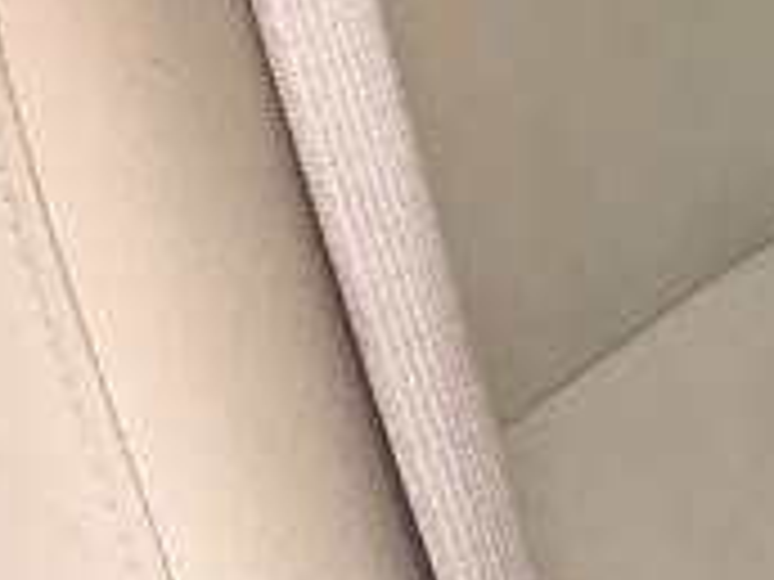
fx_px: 3868
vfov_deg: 8.6
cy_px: 130
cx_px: -711
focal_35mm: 173
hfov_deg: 10.6
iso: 25
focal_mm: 4.15
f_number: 2.2
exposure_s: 1/40
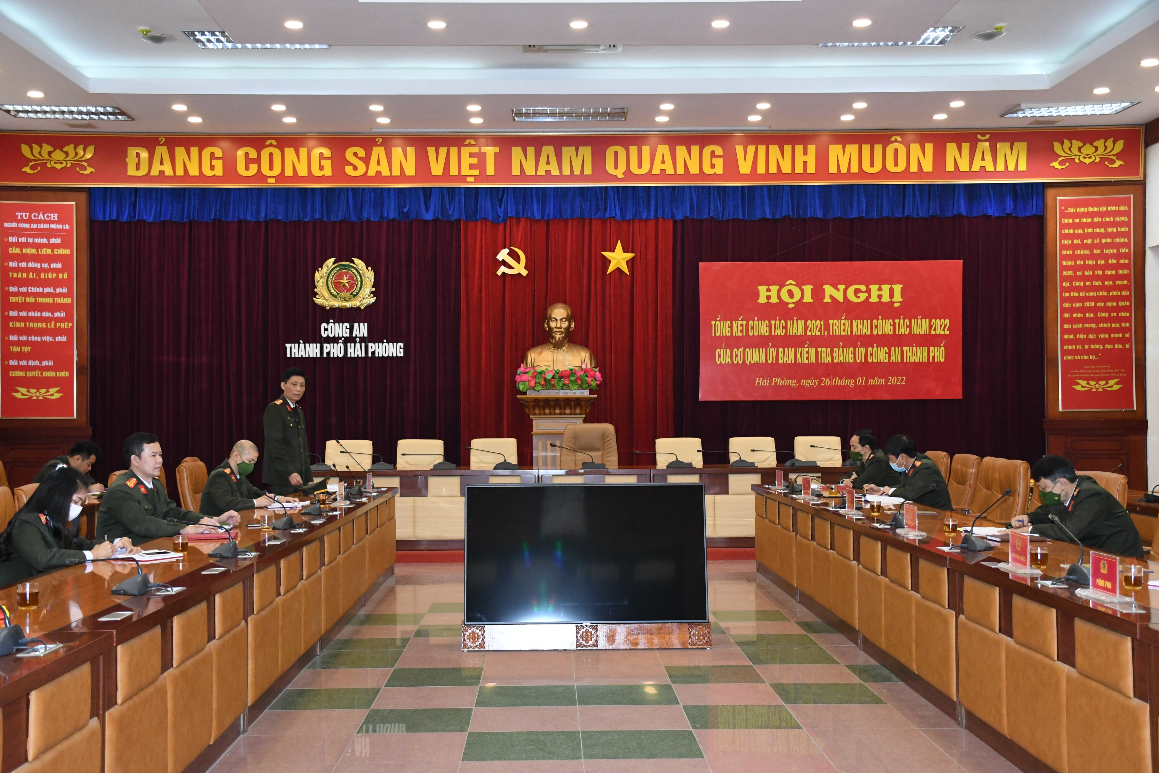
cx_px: 580
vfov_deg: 33.0
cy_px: 386
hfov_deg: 47.9
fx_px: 1304
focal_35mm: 40
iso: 2500
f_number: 5
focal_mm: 27
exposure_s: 1/200
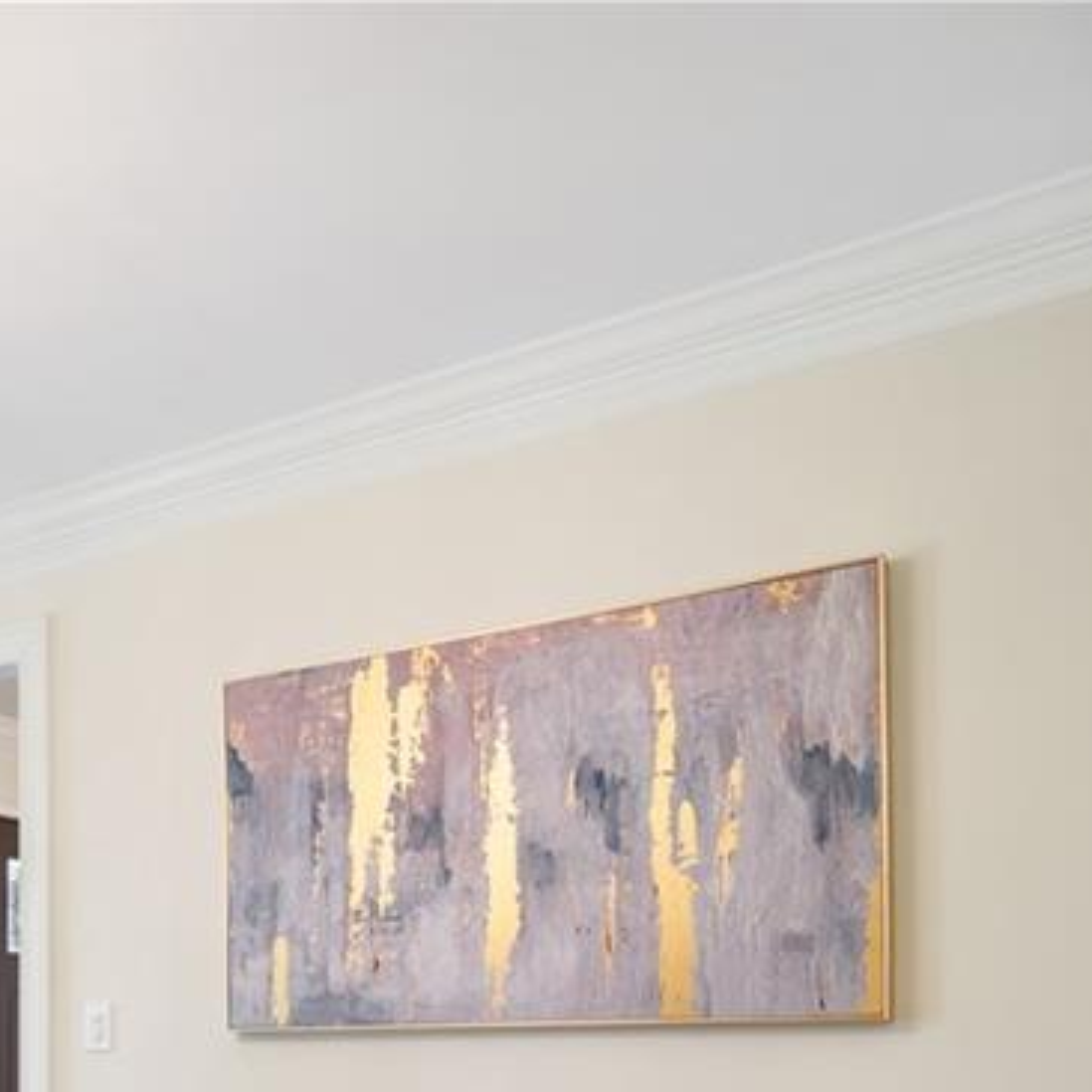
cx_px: -343
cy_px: 1016
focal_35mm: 38
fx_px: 1356
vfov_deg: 40.0
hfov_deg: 32.4
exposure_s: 1/2.5
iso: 250
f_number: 5.6
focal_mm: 16
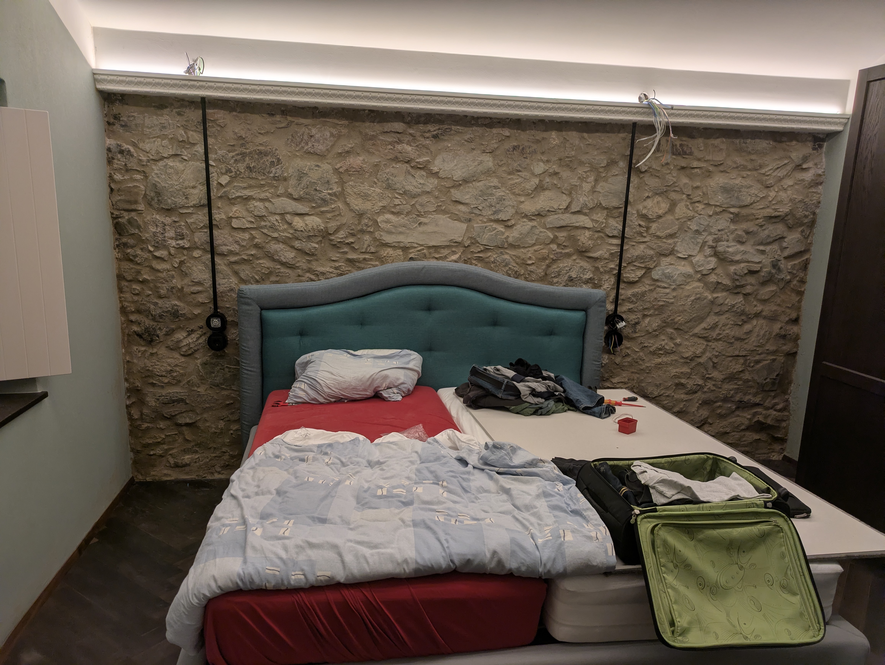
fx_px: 639
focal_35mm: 25
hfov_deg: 69.4
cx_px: 442
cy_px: 332
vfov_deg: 54.9
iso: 88
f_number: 1.89
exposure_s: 1/100
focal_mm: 5.43
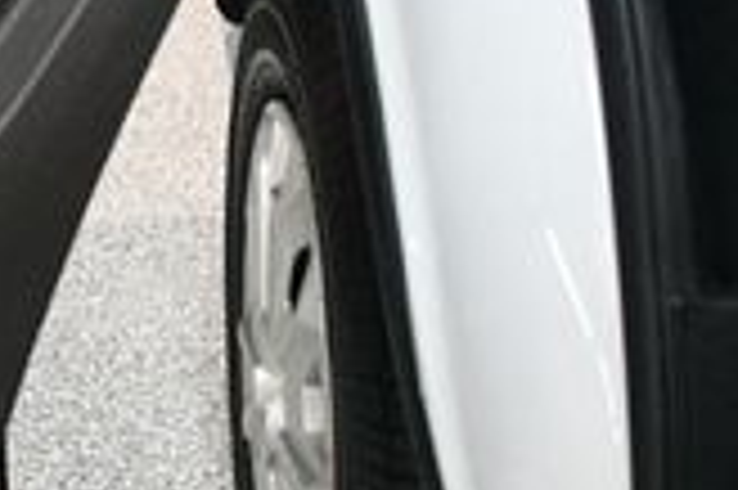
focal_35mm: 117
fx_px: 2396
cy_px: -36
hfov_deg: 16.7
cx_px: -162
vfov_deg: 11.5
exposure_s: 1/125
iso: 2800
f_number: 3.5
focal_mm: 20
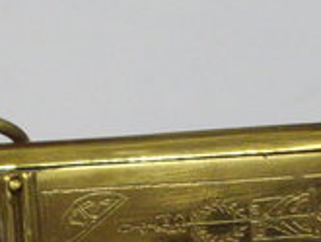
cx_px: 41
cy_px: 323
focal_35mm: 369
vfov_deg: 4.0
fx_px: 3424
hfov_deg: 5.4
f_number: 4.3
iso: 320
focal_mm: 14
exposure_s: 1/60
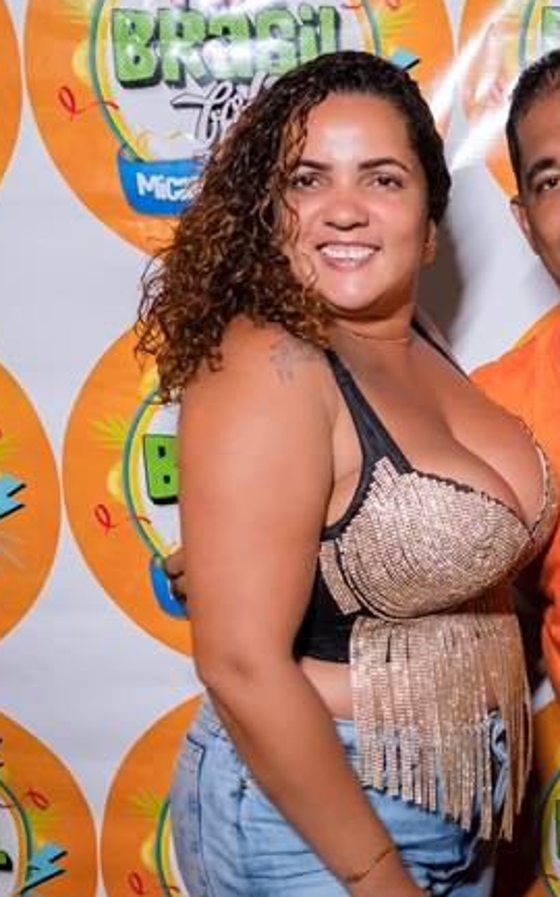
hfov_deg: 19.8
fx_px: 1538
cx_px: 607
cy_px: 502
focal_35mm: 63
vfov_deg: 32.4
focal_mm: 24
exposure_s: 1/250
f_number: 2.8
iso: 2500
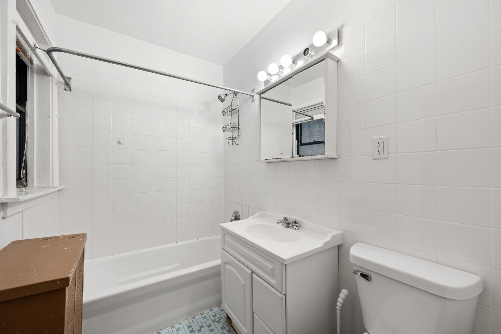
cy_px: 167
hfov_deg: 104.3
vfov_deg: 81.1
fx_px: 195
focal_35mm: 14
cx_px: 250
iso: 160
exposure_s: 1/1.67
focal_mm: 14
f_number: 8
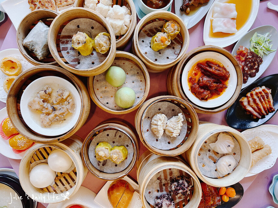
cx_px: 139
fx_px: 209
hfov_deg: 67.3
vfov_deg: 53.0
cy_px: 104
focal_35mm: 26
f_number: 1.5
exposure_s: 1/120
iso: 100
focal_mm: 5.7
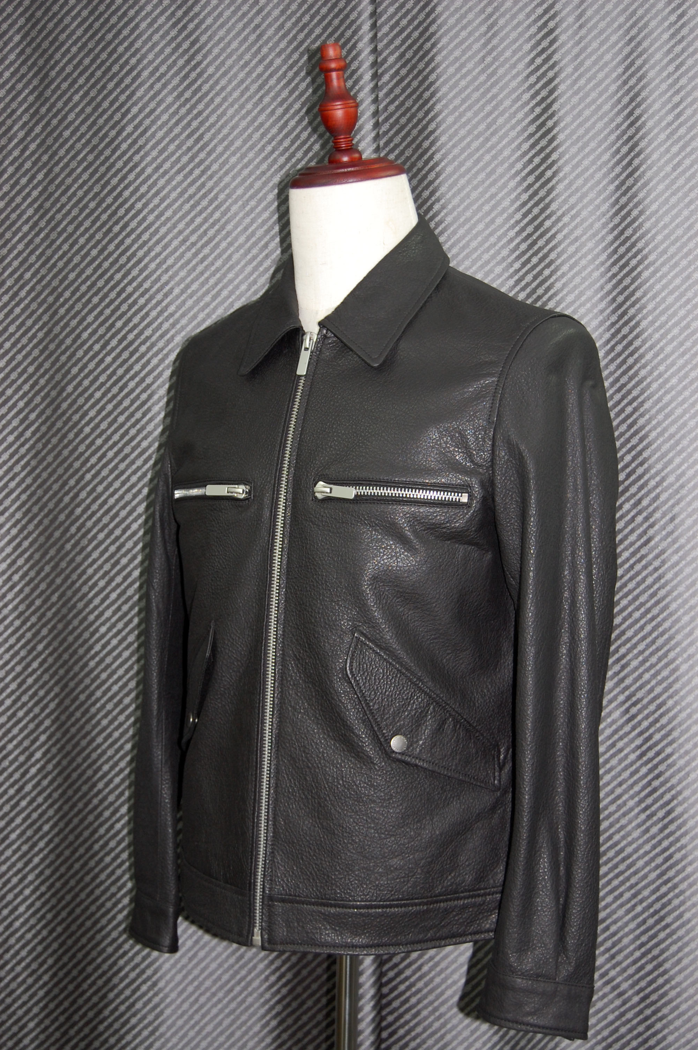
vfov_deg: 38.9
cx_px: 349
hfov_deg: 26.4
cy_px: 525
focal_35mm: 51
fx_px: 1486
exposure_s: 1/60
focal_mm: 34
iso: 400
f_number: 4.5
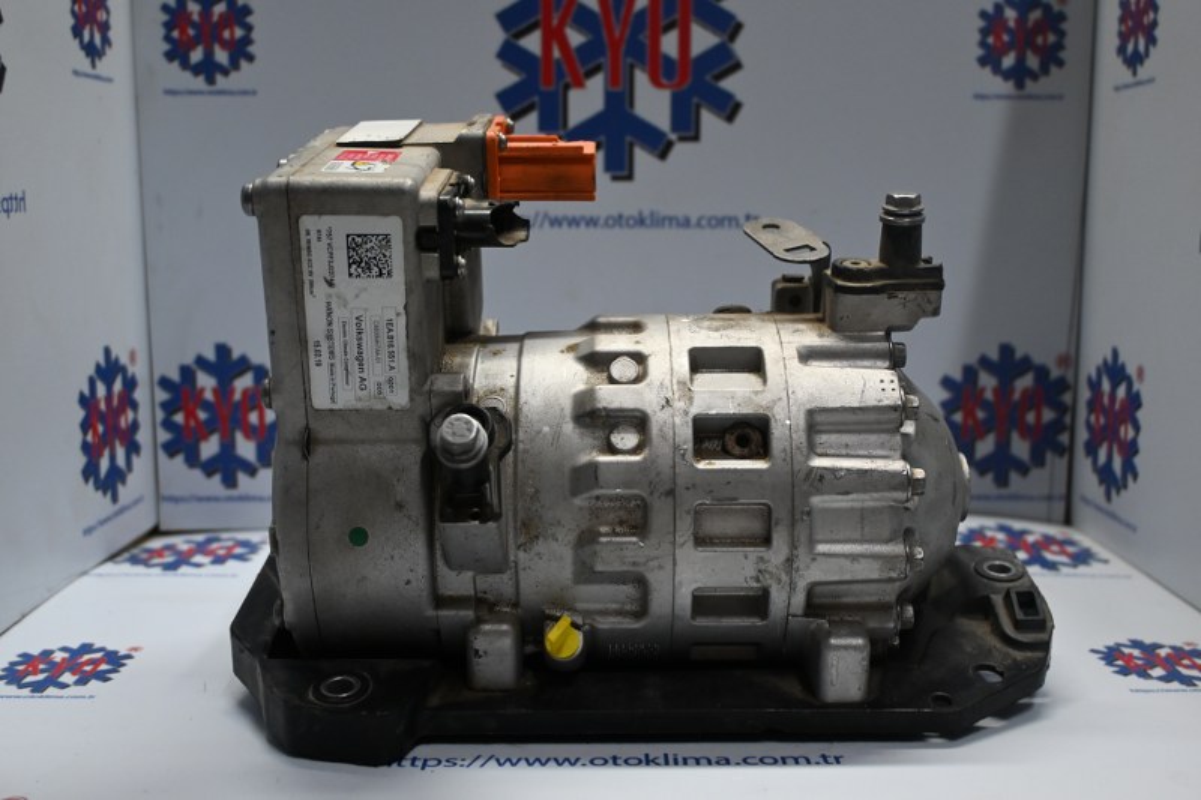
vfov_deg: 36.2
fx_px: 1226
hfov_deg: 52.2
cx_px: 600
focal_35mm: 37
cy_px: 400
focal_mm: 24.5
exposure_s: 1/125
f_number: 4.2
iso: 900
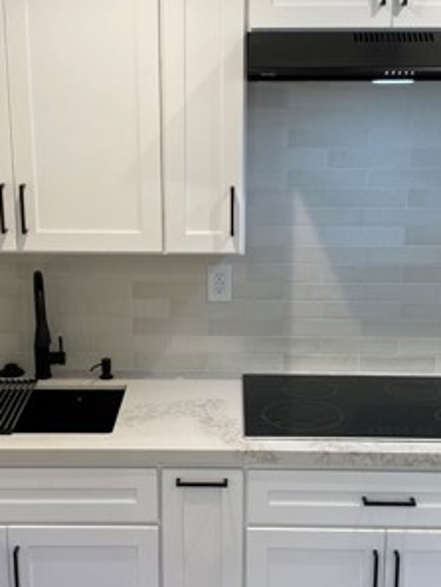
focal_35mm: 56
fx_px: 951
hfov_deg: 26.1
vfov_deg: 34.3
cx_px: 223
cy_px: 320
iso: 100
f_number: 1.8
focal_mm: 4.25
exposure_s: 1/120
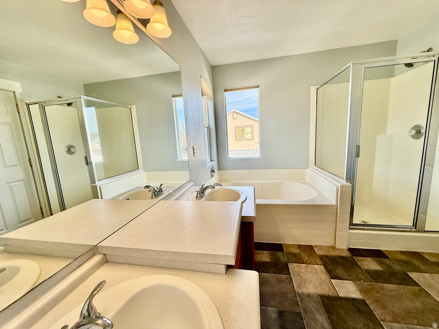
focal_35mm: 14
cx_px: 220
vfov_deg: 85.7
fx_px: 178
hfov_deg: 102.1
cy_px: 164
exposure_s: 1/215
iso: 64
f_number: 2.2
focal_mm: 2.22
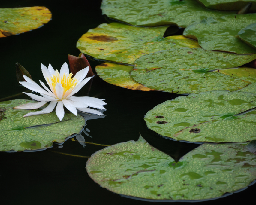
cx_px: 105
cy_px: 102
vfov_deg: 3.7
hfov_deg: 4.6
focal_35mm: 423
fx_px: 3204
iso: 100
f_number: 6.3
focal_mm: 250
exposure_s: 1/125
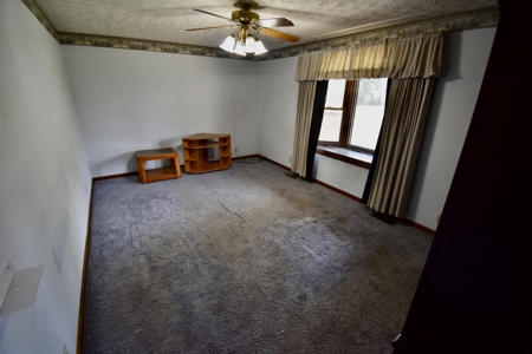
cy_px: 177
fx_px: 222
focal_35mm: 15
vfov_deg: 77.3
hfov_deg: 100.4
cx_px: 266
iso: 450
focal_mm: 10
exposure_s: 1/60
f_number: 4.5
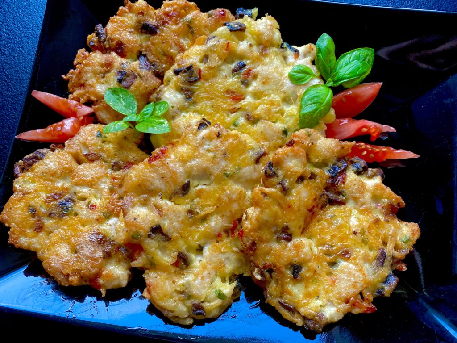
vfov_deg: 53.1
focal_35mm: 26
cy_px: 172
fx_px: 343
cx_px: 228
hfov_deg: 67.3
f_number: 1.8
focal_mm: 4.25
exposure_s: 1/122
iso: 64
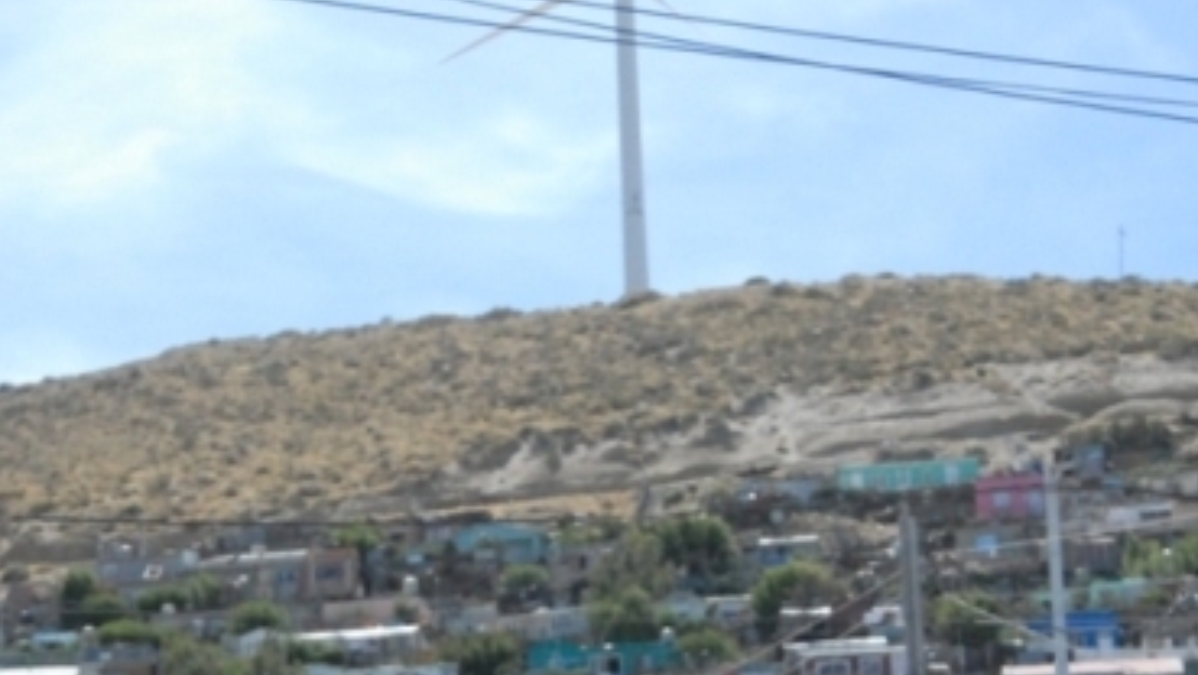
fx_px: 3906
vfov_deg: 9.8
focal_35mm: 123
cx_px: 536
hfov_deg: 17.4
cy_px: 633
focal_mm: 45
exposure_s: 1/8000
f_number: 4.5
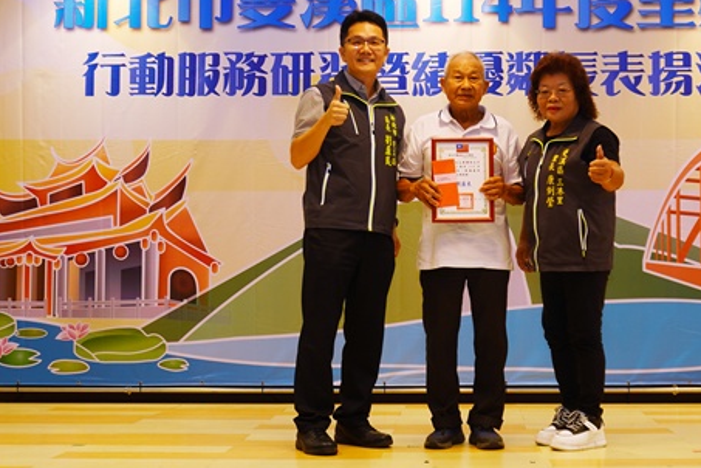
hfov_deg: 39.6
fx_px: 967
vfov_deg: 27.1
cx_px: 438
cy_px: 195
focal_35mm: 50
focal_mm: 25
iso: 100
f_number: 4.5
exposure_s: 1/60
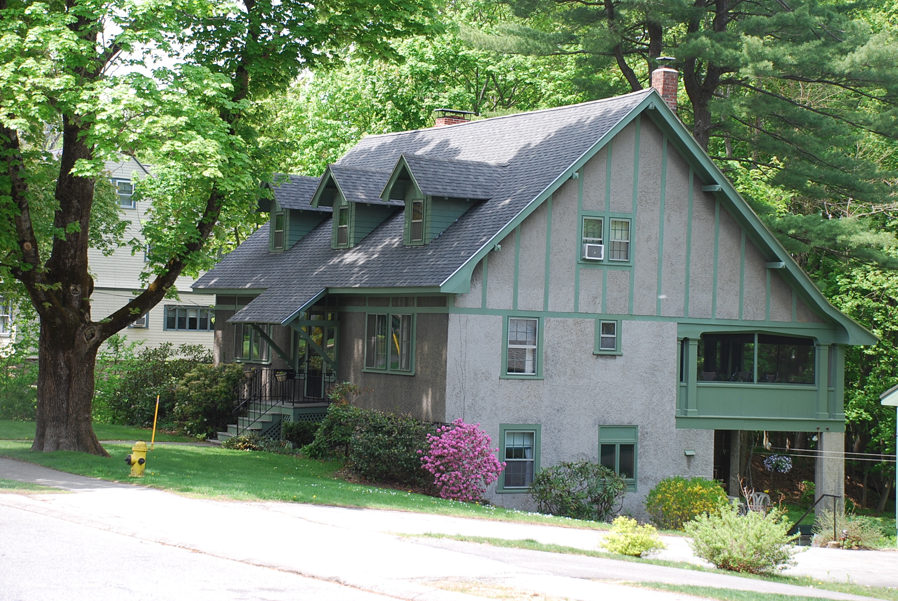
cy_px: 300
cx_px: 449
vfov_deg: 19.0
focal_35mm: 72
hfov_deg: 28.0
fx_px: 1798
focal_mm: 48
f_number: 5.6
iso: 140
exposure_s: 1/125
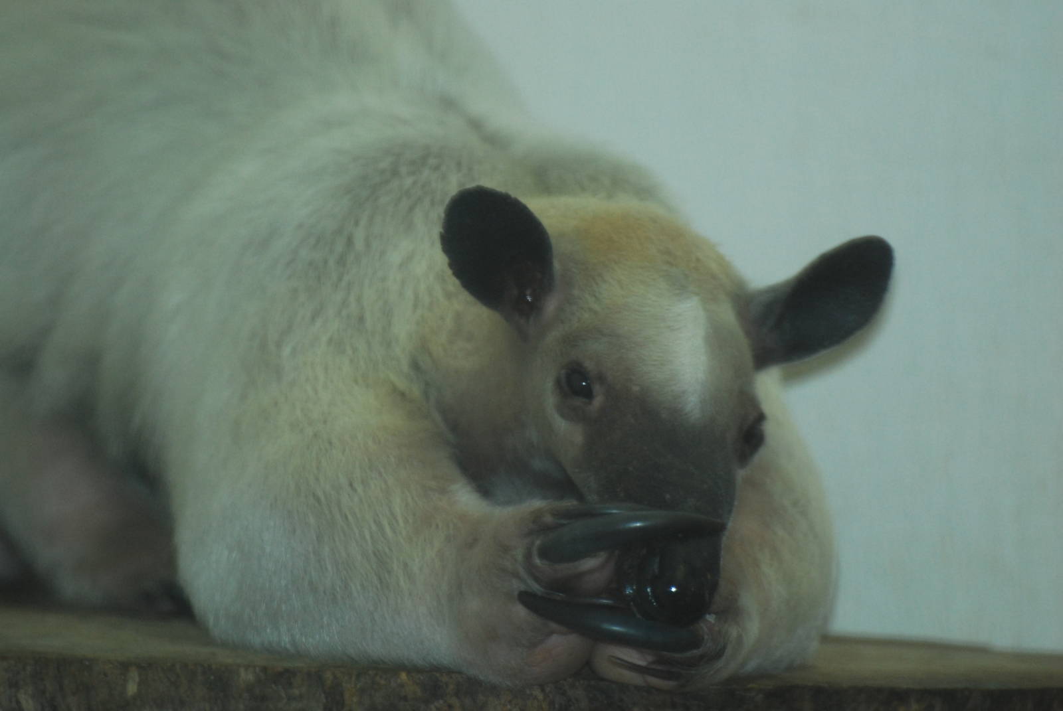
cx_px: 532
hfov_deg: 4.6
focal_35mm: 450
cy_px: 356
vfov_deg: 3.1
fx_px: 13303
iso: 560
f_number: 5.6
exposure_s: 1/60
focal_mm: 300
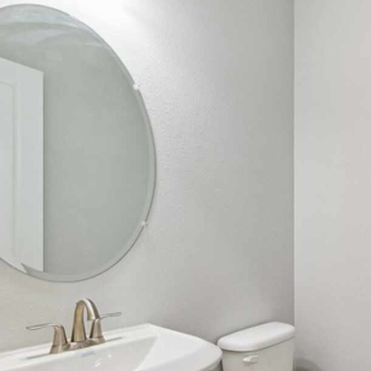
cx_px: 302
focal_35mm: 25
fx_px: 303
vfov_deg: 61.6
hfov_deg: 57.8
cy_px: 244
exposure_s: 1/10
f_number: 8
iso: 400
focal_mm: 14
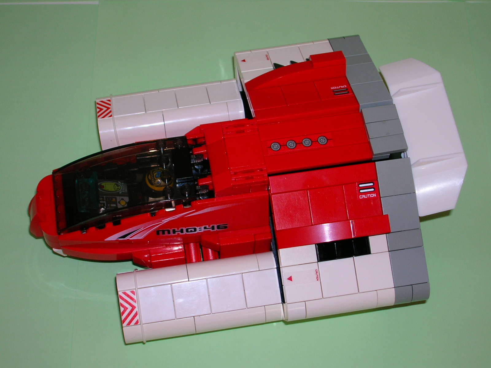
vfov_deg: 23.3
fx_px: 894
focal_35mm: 63
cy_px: 184
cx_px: 246
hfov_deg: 30.7
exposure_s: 1/60.1
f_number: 3.6
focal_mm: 10.4
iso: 50
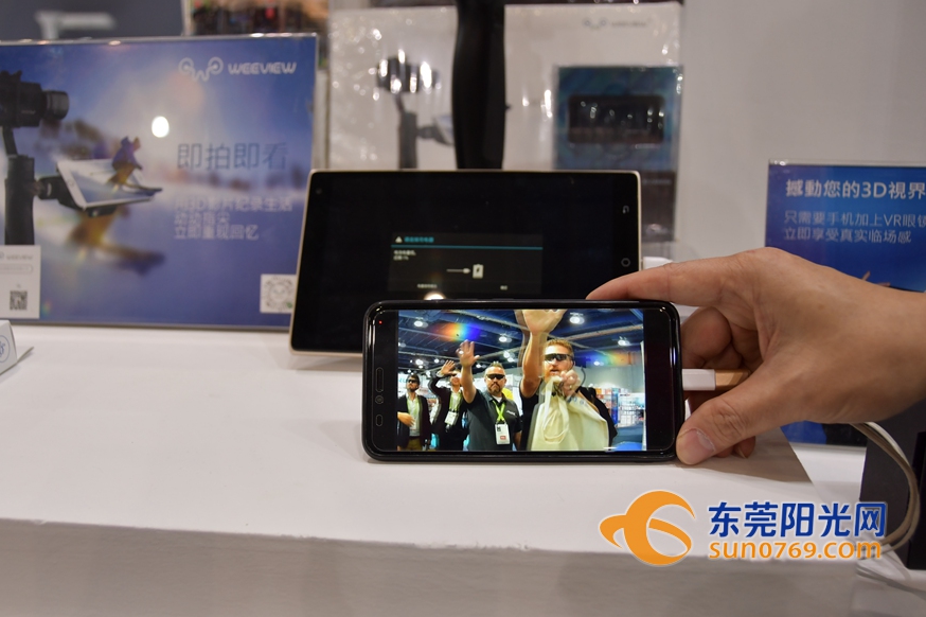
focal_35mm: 34
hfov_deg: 55.8
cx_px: 453
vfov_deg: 38.9
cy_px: 310
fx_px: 874
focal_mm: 22
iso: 450
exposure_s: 1/125
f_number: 3.8
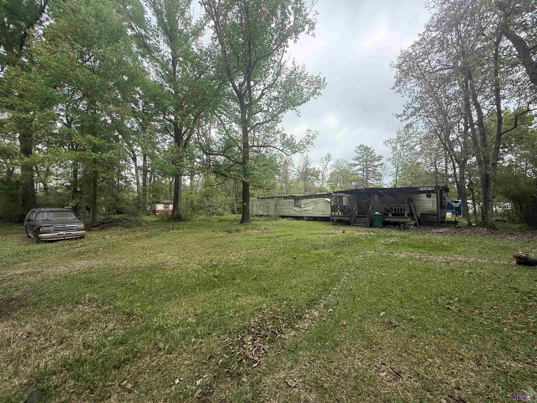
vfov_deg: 85.7
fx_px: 217
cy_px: 202
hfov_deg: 102.1
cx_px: 268
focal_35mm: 14
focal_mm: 2.22
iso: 64
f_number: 2.2
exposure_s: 1/1050
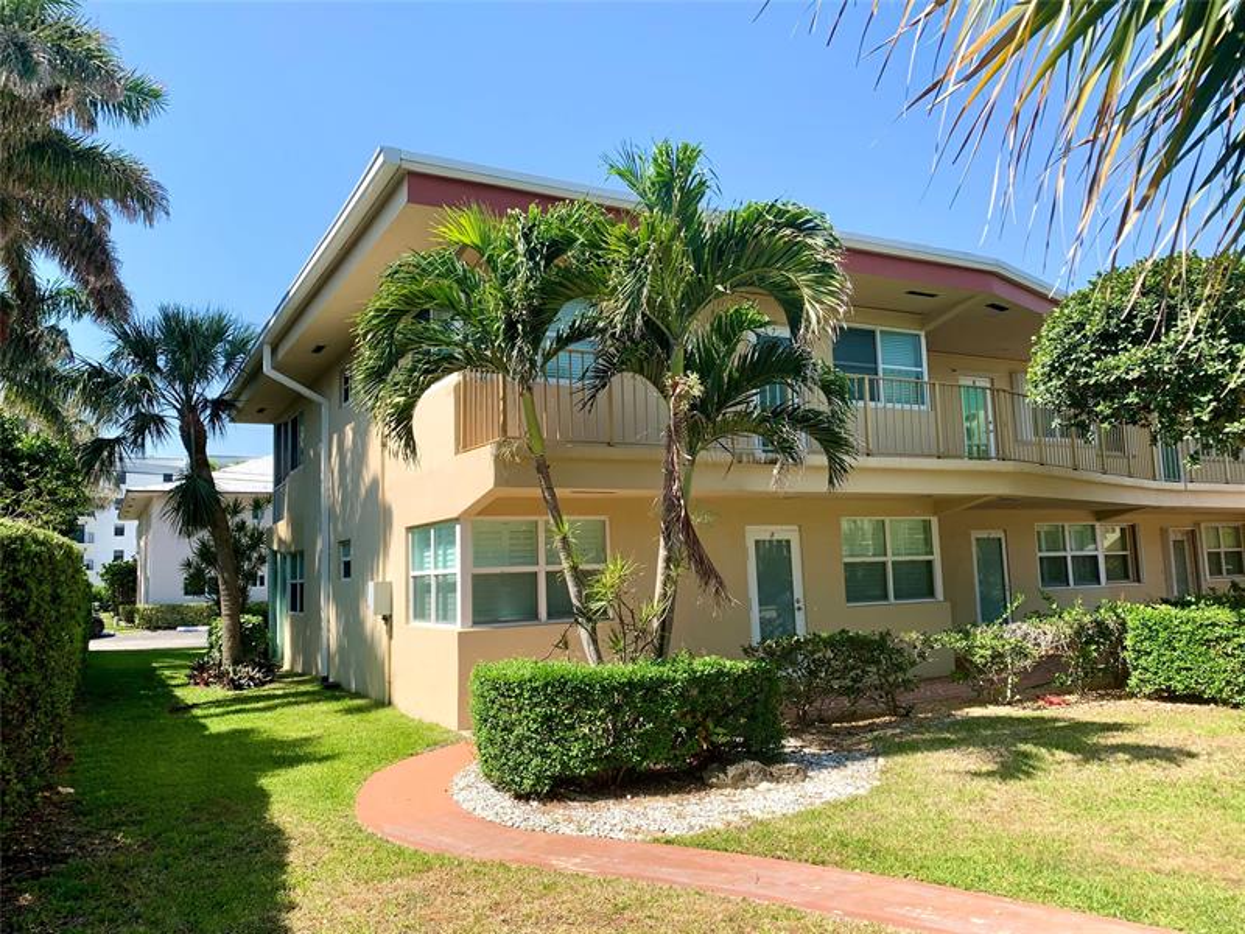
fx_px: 935
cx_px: 622
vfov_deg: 53.1
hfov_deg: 67.3
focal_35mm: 26
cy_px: 467
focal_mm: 4.25
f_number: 1.8
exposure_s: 1/1332
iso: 25
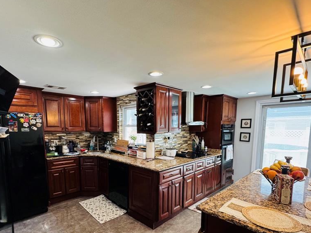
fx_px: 171
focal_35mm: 19
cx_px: 143
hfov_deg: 84.5
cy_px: 147
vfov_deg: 67.5
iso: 200
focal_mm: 2.22
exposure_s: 1/120
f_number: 2.2
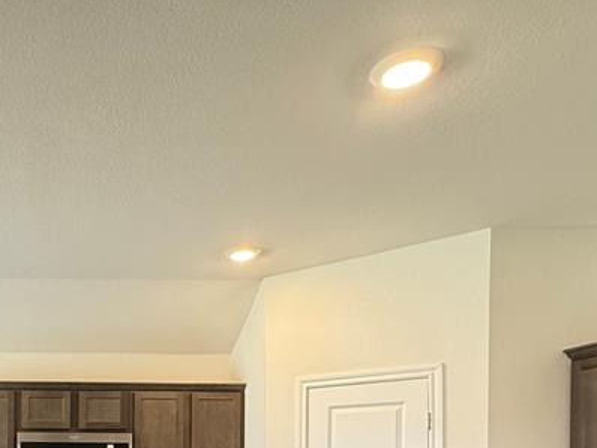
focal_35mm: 36
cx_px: 60
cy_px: 470
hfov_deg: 46.4
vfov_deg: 35.1
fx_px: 621
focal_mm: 2.22
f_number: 2.2
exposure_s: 1/60
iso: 320
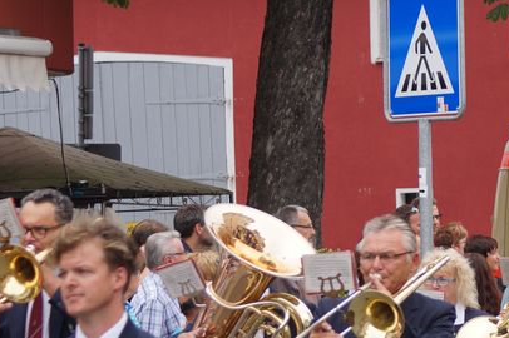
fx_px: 3207
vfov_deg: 6.0
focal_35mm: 227
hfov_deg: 9.0
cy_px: 183
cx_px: 597
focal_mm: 60
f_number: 4.5
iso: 100
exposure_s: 1/200
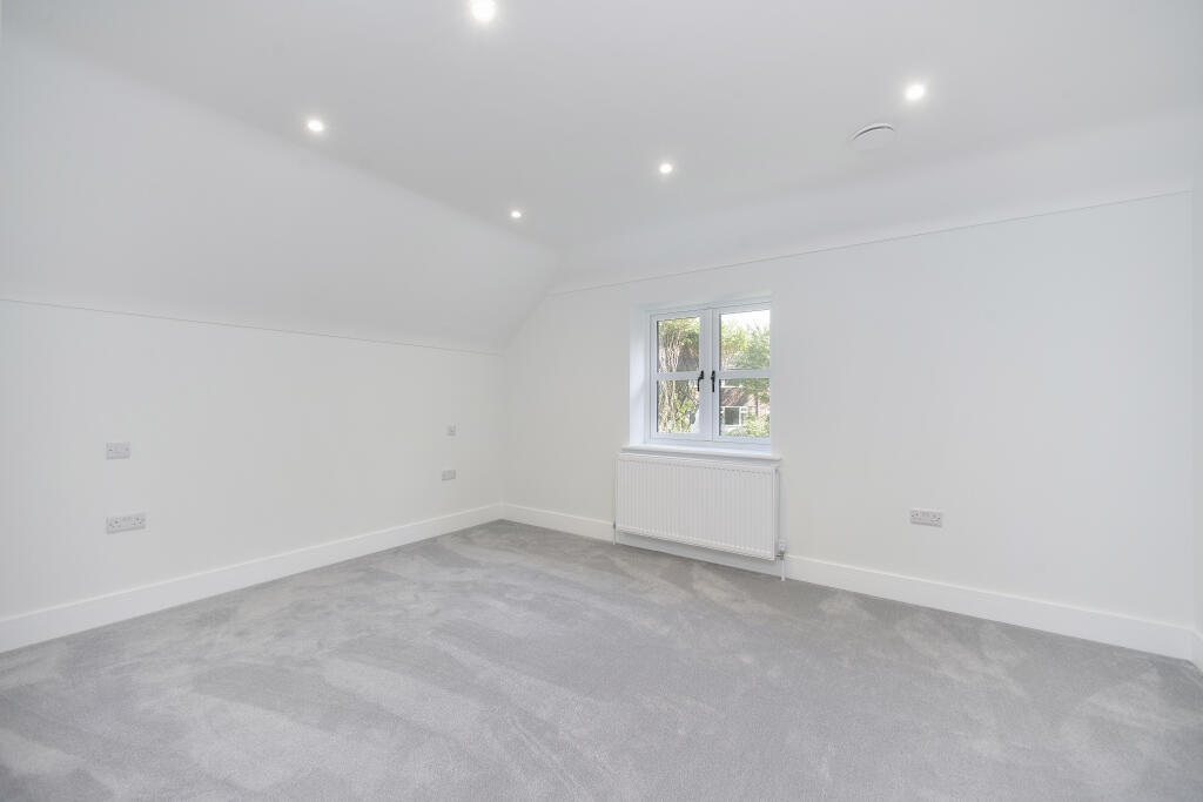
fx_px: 468
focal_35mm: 14
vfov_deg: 81.2
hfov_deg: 104.2
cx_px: 602
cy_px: 401
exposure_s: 1/20
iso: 400
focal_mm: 14
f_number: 7.1
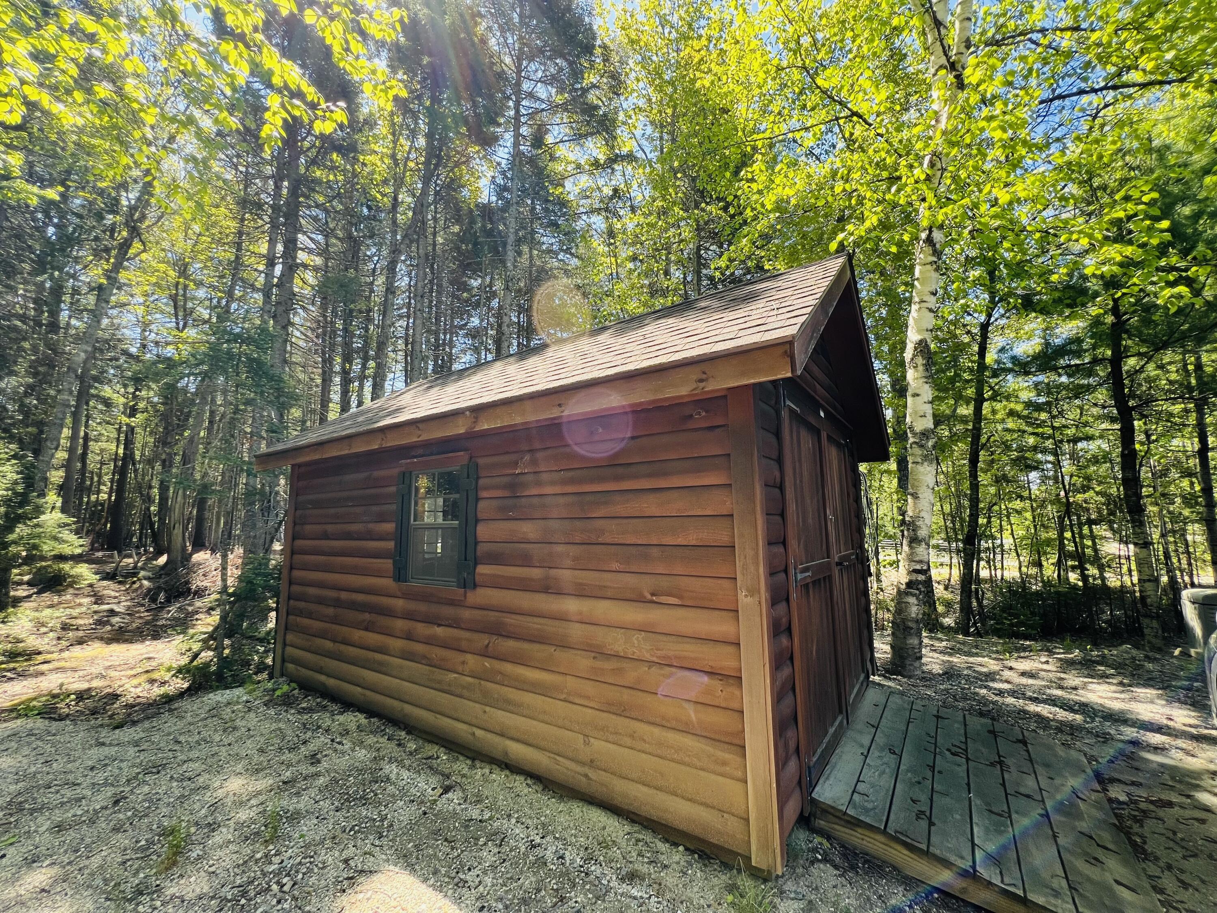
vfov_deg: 89.9
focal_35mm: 13
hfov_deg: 106.2
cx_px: 608
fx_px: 457
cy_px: 456
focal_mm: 1.57
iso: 32
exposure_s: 1/249
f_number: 1.8
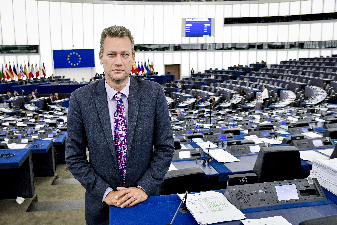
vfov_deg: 36.9
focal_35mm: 36
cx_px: 168
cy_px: 112
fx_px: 337
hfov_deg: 53.1
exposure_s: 1/200
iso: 1600
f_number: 4.5
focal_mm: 24
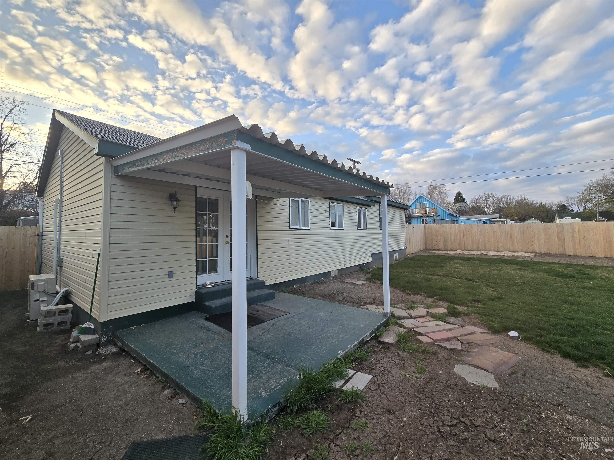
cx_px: 307
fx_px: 231
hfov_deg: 106.2
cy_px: 230
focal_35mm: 13
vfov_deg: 89.9
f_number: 2.2
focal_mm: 2.2
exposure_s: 1/294
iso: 50
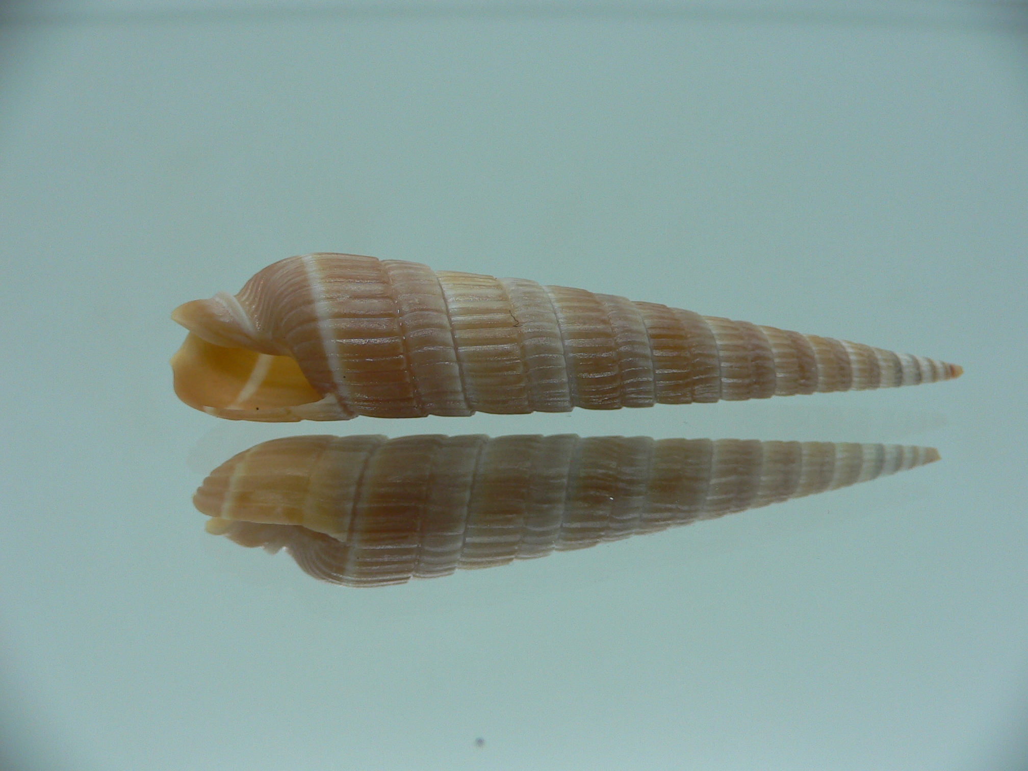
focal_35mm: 35
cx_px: 514
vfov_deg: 40.7
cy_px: 386
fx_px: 1039
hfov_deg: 52.6
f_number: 2.8
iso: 80
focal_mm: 4.6
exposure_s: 1/60
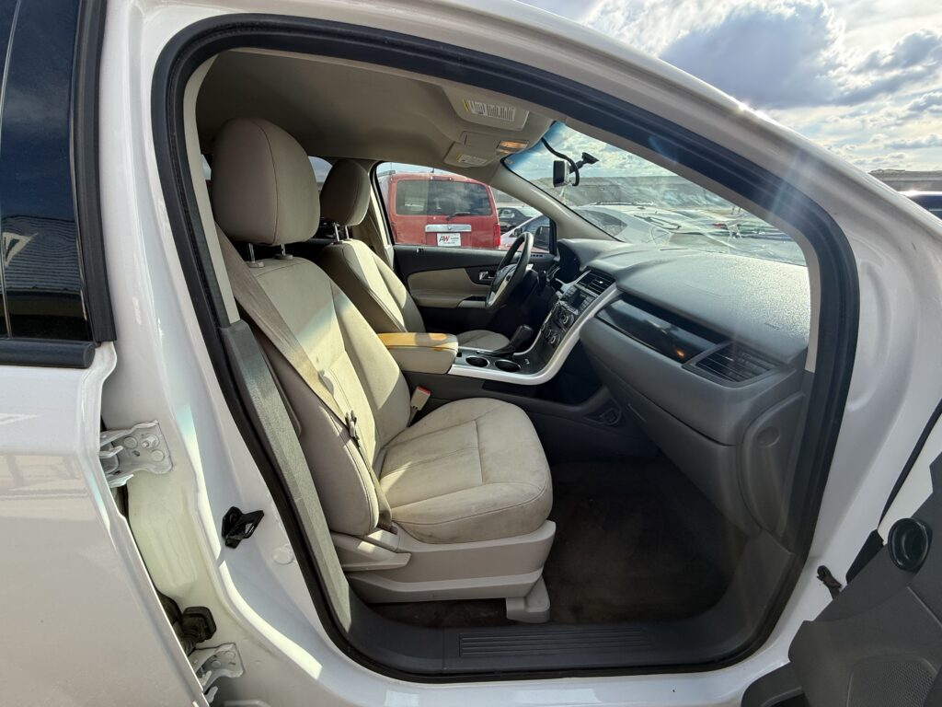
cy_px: 354
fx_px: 381
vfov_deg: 85.7
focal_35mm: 14
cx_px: 471
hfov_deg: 102.1
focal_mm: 2.22
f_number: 2.2
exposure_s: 1/602
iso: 50
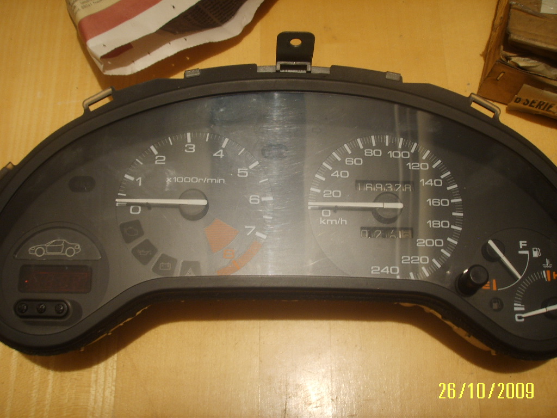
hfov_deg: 47.9
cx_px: 278
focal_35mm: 39
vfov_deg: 36.8
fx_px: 628
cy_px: 209
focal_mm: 6.6
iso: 76
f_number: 3.5
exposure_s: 1
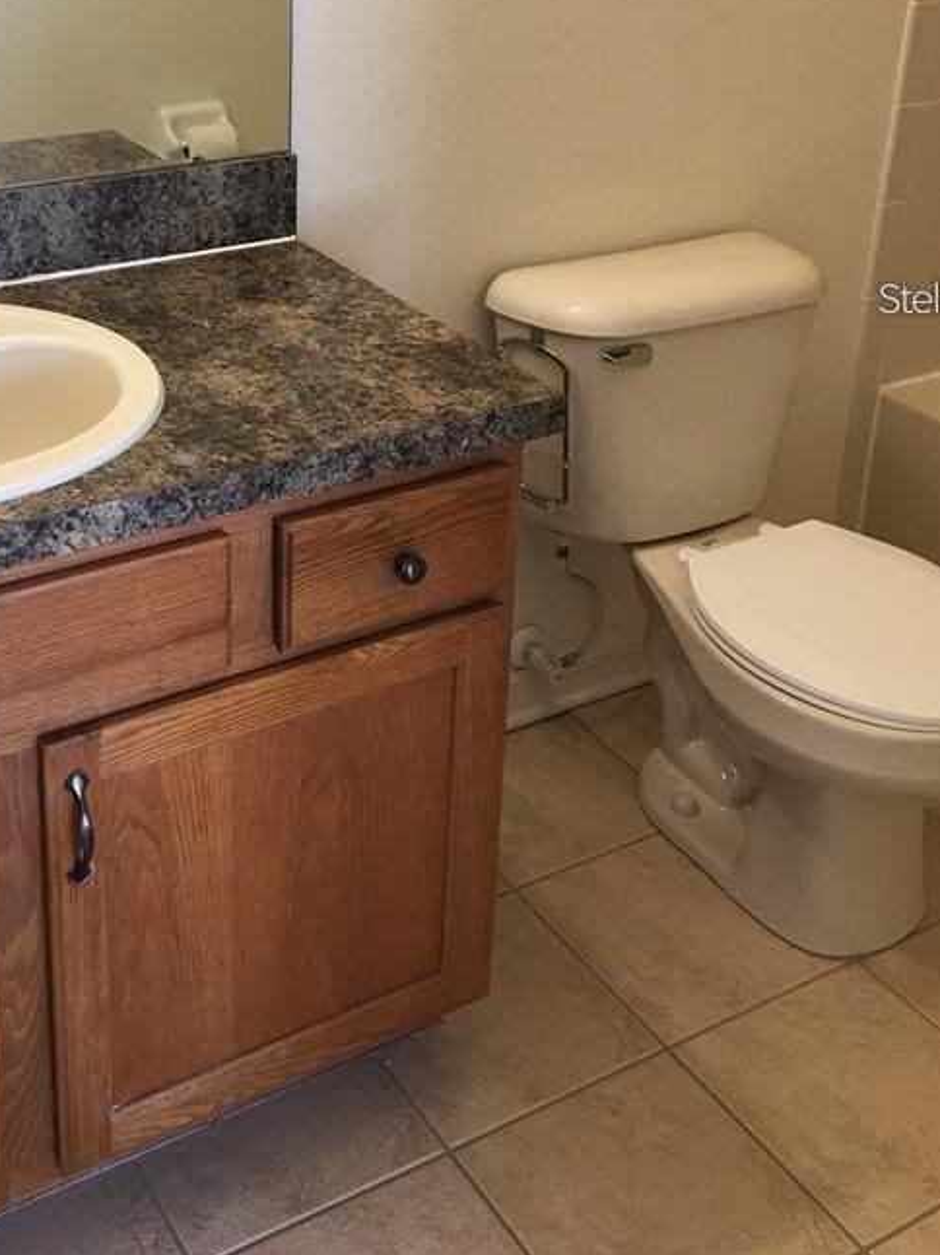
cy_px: 297
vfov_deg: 40.0
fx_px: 1667
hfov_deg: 31.3
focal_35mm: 46
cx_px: 317
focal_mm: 4.15
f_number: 2.2
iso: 40
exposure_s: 1/30
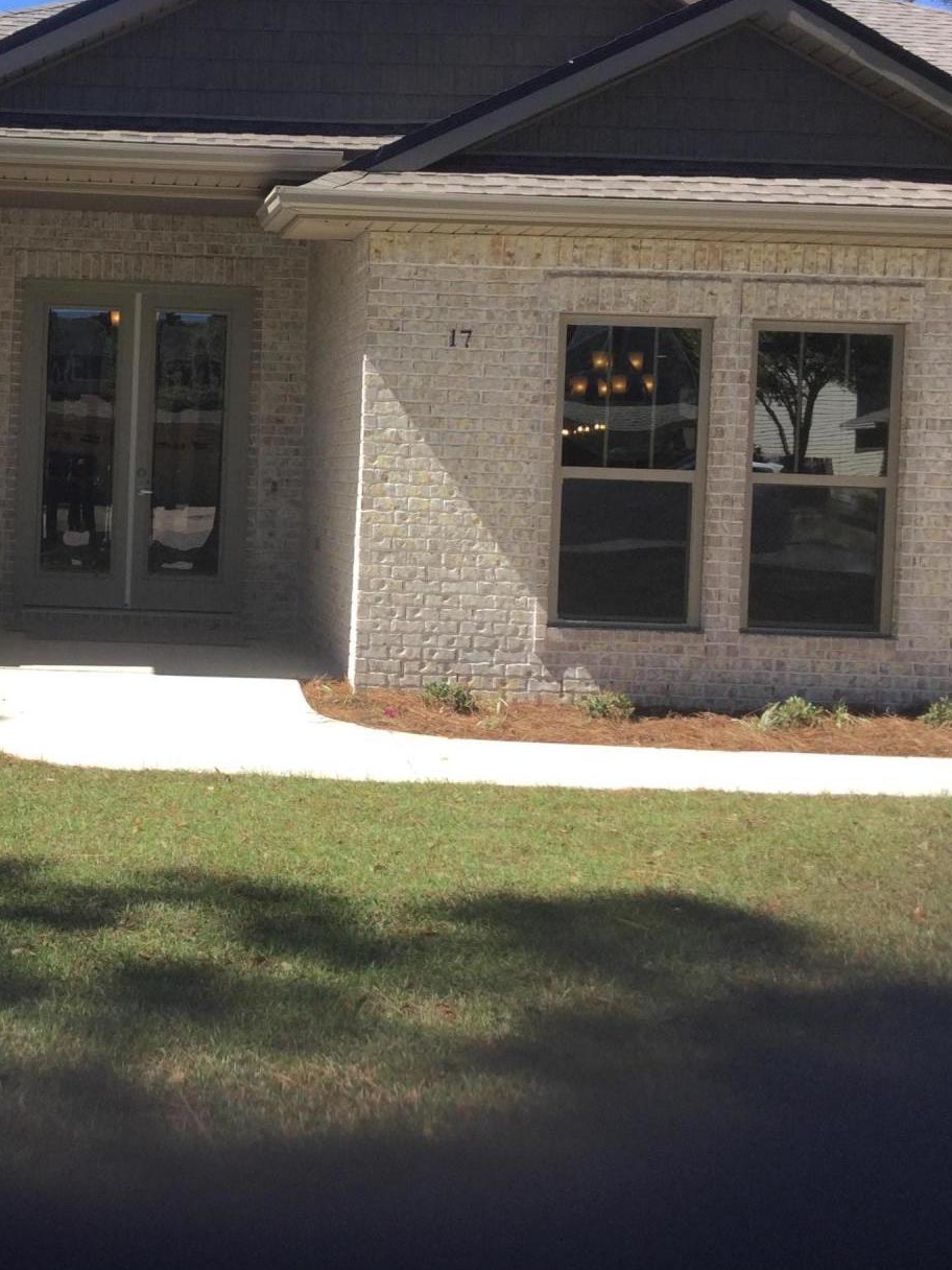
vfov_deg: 37.3
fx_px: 1870
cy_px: 509
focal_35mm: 51
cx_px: 156
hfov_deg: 27.8
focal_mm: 3.3
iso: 25
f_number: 2.4
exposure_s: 1/684
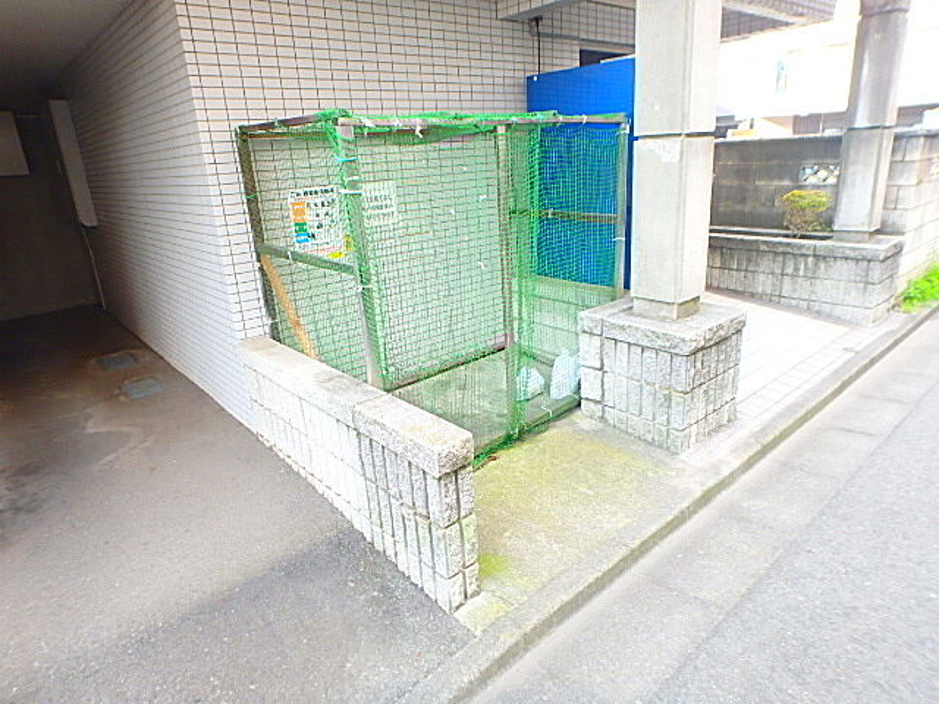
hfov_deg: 79.0
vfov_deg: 63.4
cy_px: 352
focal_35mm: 21
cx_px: 470
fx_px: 570
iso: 200
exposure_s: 1/40
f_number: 3.5
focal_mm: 3.7
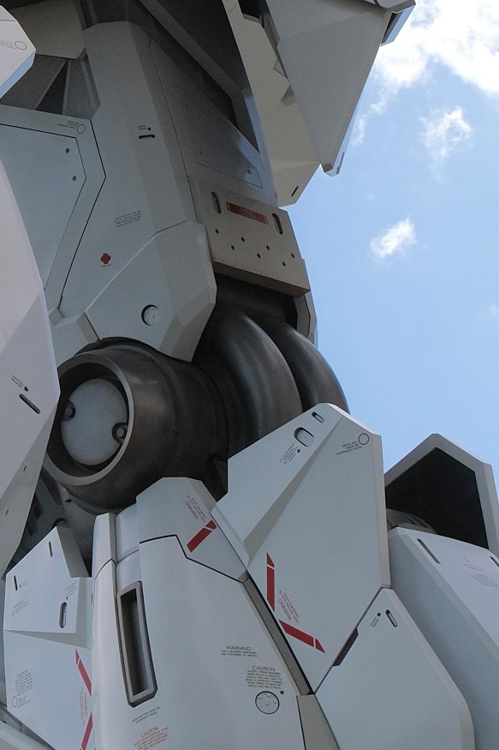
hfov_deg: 12.4
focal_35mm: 107
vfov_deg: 18.5
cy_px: -46
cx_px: -171
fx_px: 2225
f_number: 5.6
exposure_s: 1/1900
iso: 800
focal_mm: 20
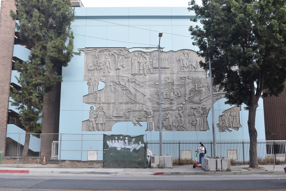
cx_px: 143
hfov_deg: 53.1
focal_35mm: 36
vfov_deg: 36.9
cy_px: 96
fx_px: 286
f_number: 7.1
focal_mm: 24
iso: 400
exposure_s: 1/200
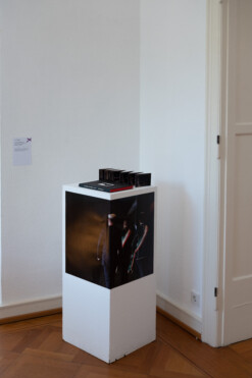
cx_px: 119
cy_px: 186
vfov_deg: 44.5
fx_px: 462
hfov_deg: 30.5
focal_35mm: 44
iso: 320
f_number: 4.5
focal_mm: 27
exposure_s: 1/80
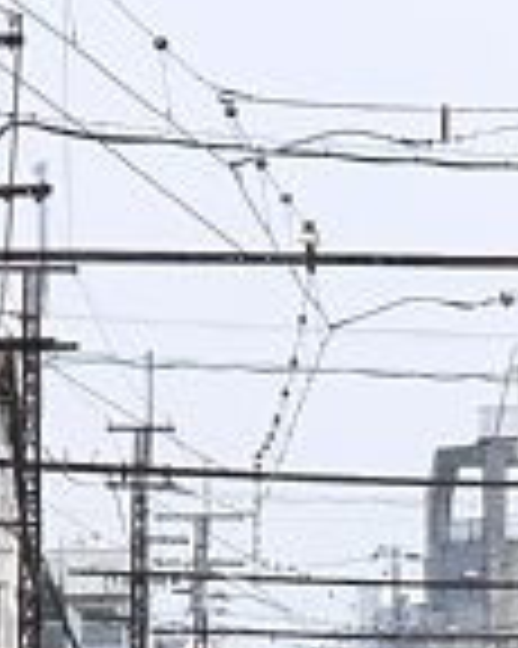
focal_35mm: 541
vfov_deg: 3.6
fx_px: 10378
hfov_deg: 2.9
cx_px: 739
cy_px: 670
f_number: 5.6
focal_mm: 42
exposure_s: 1/250
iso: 80
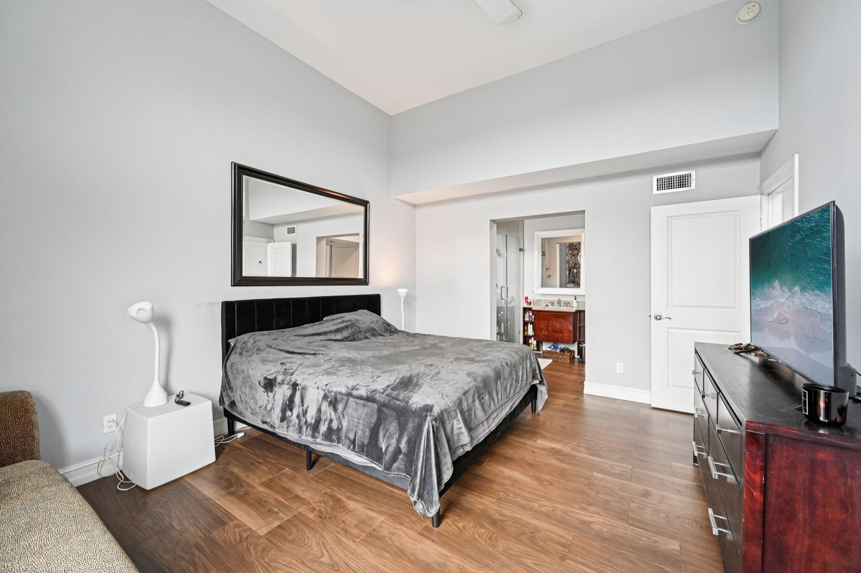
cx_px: 430
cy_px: 286
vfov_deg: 81.1
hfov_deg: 104.3
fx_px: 335
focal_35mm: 14
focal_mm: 14
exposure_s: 1/40
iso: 800
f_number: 8
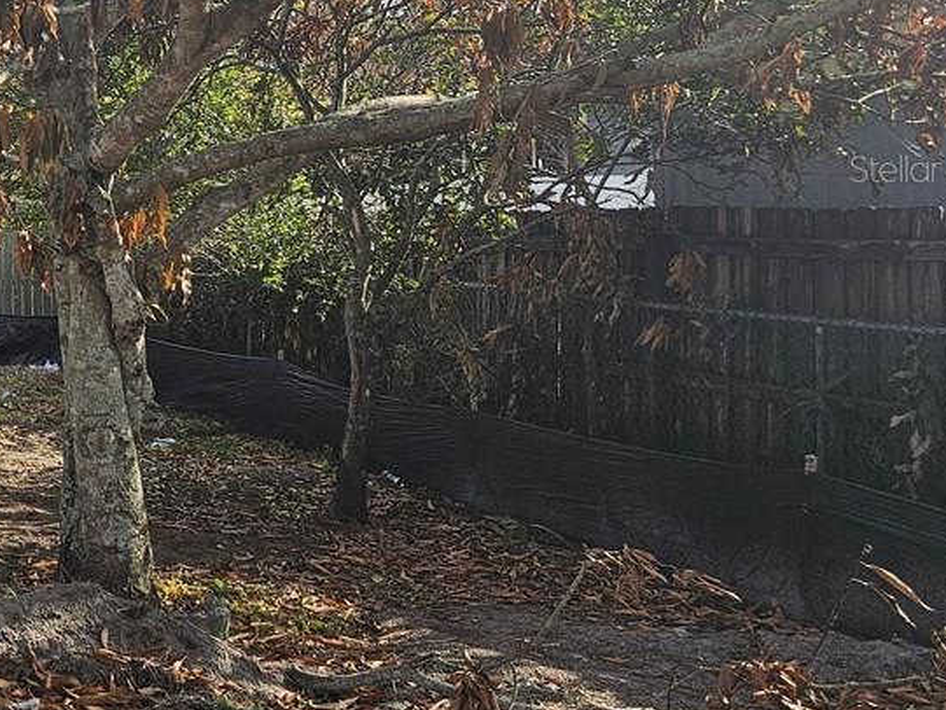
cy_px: 168
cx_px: -385
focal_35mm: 68
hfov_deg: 23.9
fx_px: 1859
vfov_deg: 21.4
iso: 10
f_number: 1.7
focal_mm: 6.3
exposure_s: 1/445
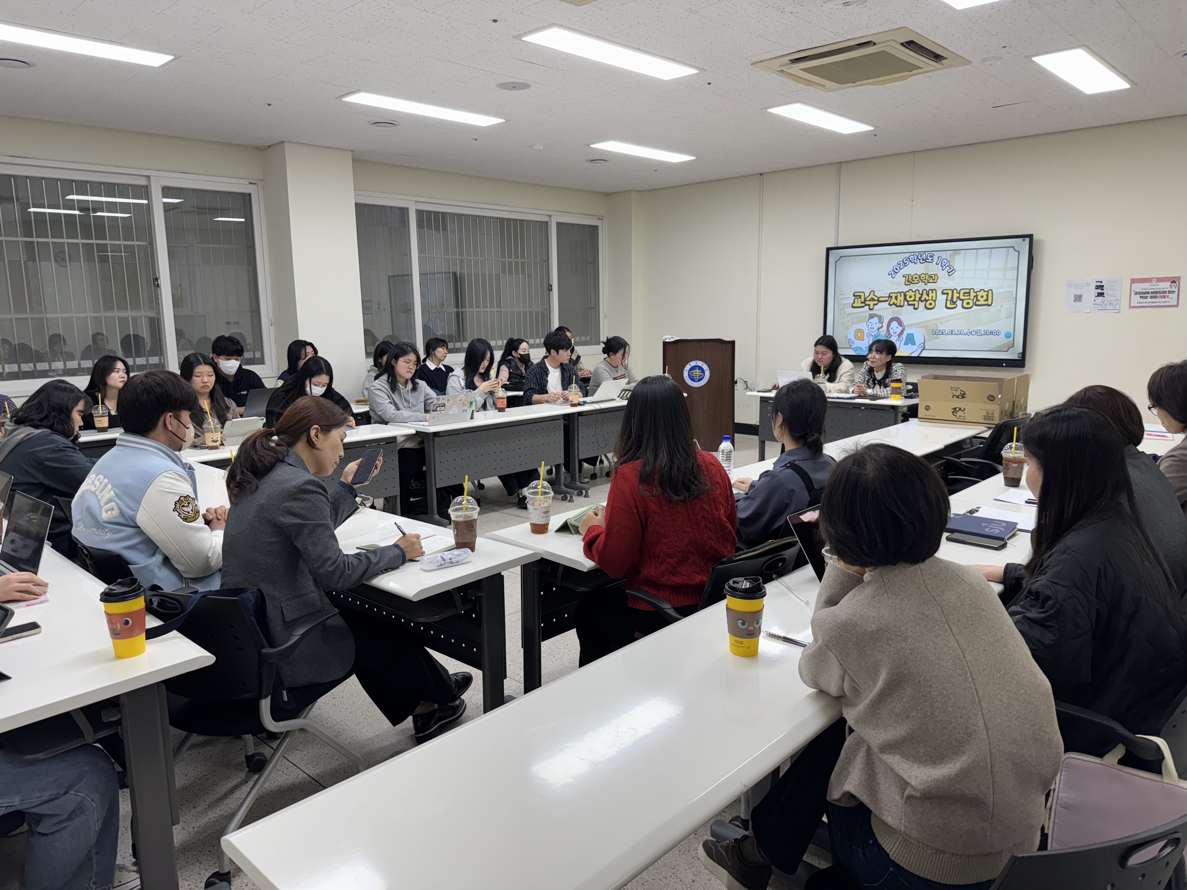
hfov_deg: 71.6
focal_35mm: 24
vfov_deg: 56.8
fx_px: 823
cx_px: 594
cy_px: 445
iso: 100
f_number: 1.78
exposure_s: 1/120
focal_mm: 6.76
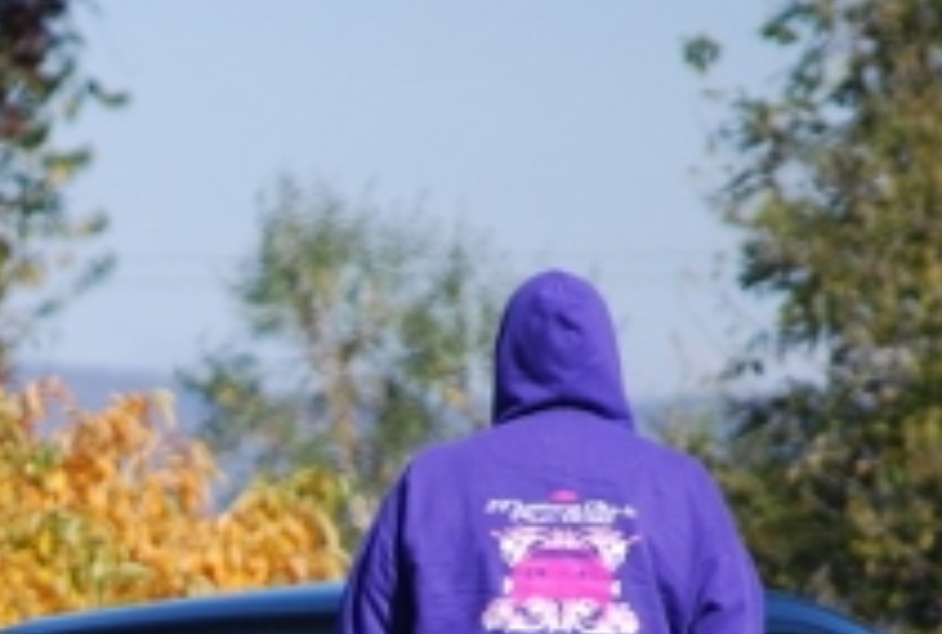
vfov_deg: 1.5
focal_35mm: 909
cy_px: 866
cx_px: -397
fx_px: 23853
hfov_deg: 2.3
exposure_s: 1/800
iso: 200
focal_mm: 160
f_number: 5.3
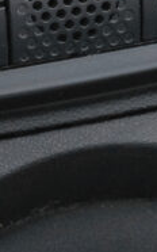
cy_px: -165
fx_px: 1310
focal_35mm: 191
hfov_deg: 6.8
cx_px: 0
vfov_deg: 10.5
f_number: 9
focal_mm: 22.8
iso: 2000
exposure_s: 1/100
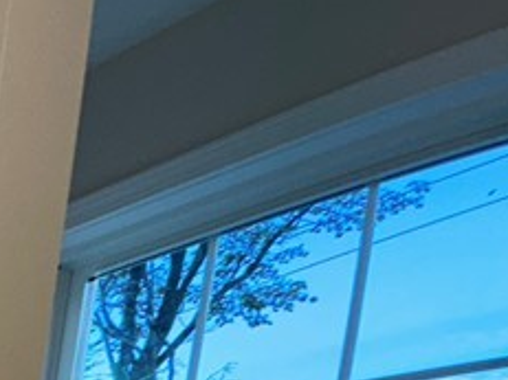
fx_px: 909
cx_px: -603
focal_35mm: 62
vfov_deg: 17.1
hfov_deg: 17.2
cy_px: 767
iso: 64
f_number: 2.2
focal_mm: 2.22
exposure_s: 1/120
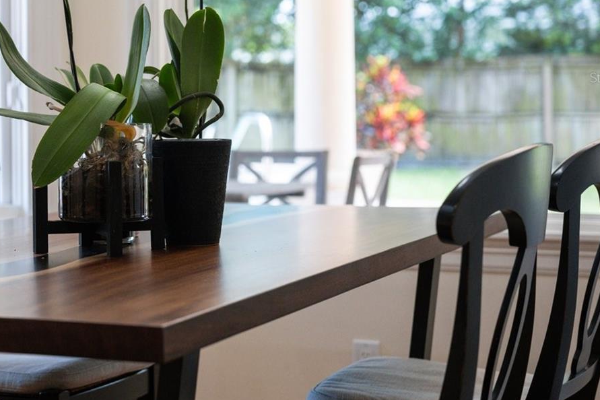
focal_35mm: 88
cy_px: 77
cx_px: 111
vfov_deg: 15.4
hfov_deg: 22.8
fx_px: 1467
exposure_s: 1/500
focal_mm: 49
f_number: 2.8
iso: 1250
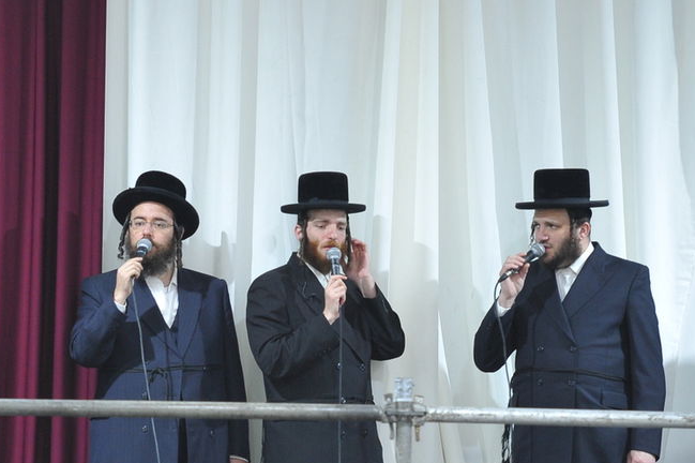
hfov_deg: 6.0
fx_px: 6657
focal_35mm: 345
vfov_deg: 4.0
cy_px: 241
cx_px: 155
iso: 1600
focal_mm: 160
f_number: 2.8
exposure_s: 1/80
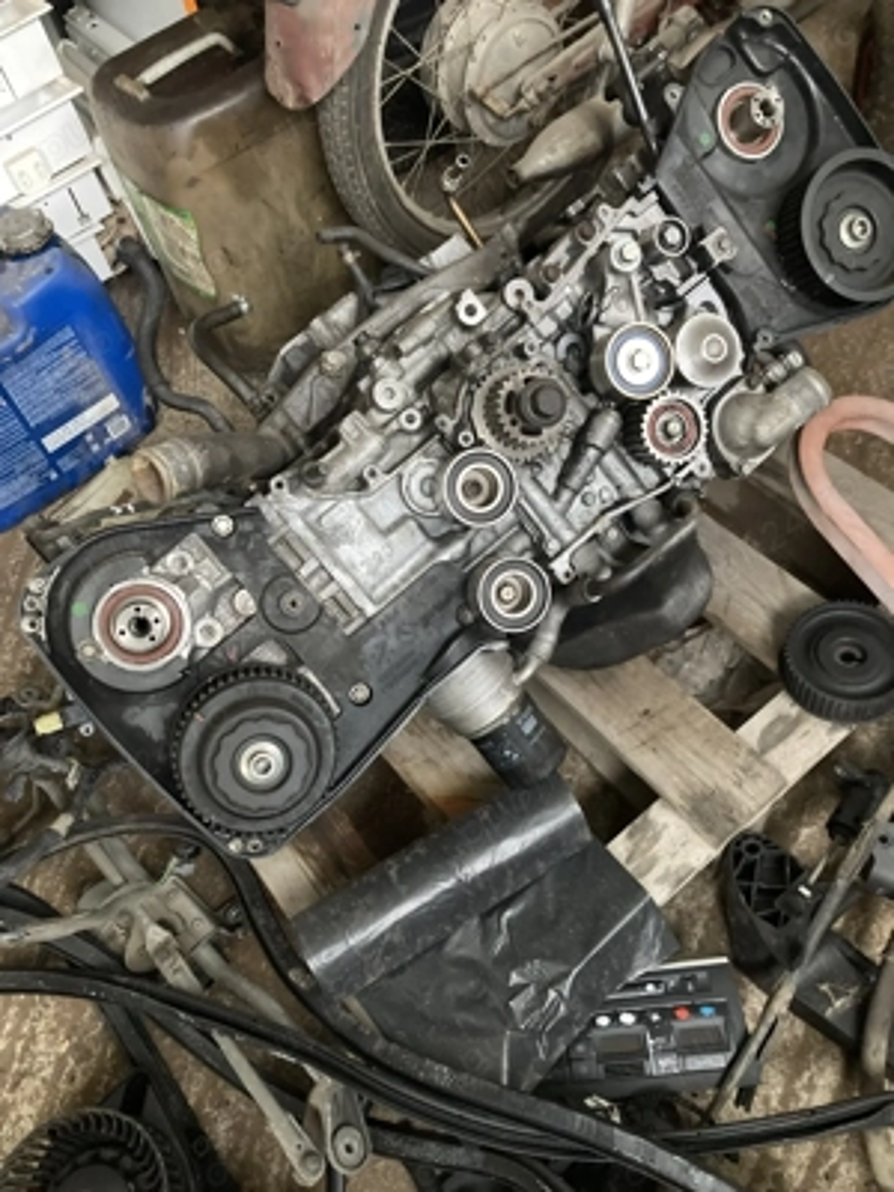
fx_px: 964
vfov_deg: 63.4
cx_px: 447
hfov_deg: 49.7
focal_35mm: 28
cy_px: 596
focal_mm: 3.99
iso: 500
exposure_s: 1/30
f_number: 1.8
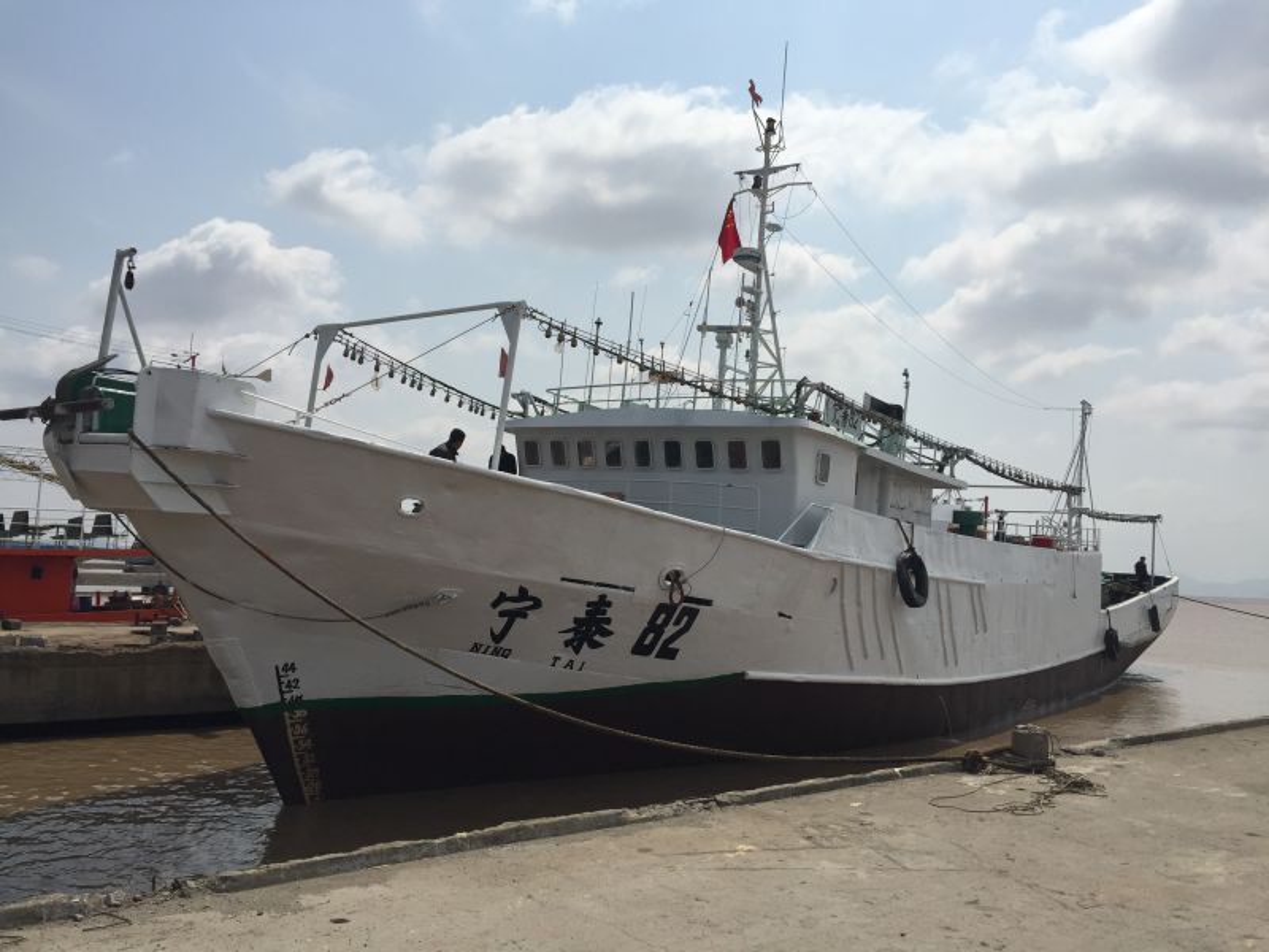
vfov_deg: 48.2
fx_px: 1063
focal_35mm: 29
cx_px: 634
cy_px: 476
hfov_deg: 61.7
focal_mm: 4.15
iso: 32
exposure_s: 1/5650
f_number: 2.2
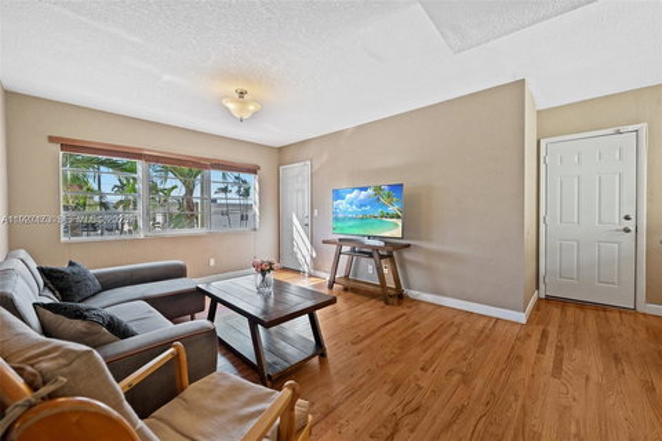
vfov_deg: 81.2
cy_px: 220
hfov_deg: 104.3
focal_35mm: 14
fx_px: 257
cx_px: 331
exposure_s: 1/13
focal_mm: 14
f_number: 8
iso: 280
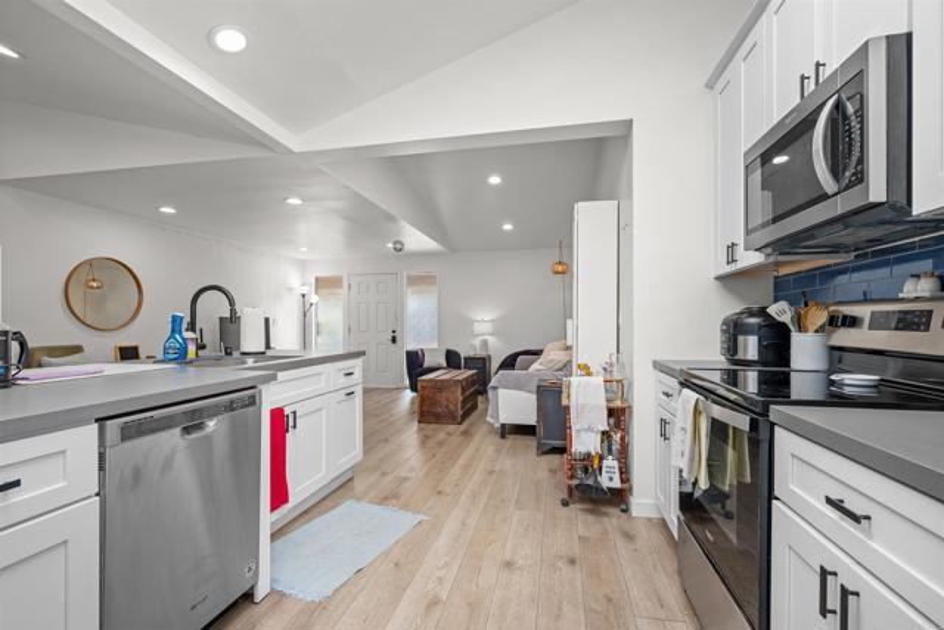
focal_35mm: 16
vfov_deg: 72.1
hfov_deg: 95.0
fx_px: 433
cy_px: 315
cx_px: 472
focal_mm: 16.5
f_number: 8
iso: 100
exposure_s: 1/8
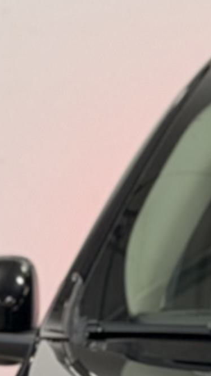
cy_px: 277
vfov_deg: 6.8
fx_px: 3172
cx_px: 626
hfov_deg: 3.7
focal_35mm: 319
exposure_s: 1/120
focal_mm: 6.76
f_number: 1.78
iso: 80
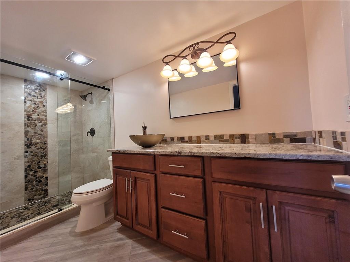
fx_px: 131
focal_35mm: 13
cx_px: 175
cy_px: 131
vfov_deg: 89.9
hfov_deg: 106.2
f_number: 2.2
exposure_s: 1/59
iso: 160
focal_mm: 1.74
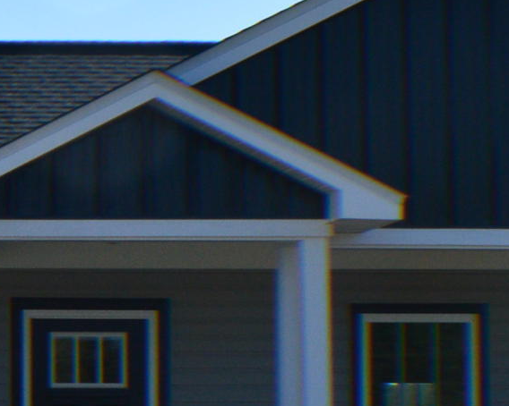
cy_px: 294
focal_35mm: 215
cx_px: -431
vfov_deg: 7.2
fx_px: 3245
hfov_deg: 8.6
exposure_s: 1/400
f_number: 11
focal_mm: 29
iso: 400
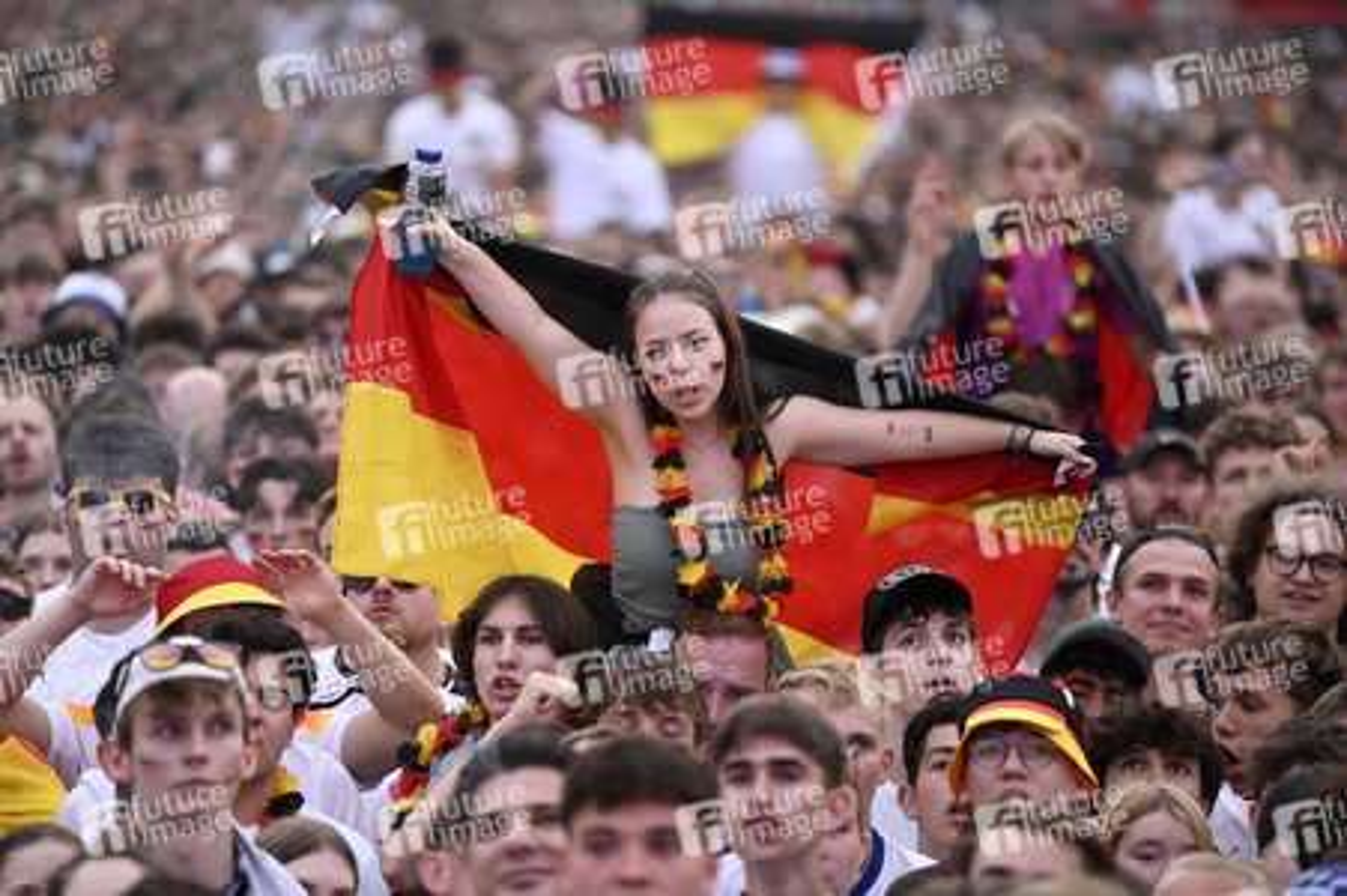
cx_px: 674
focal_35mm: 200
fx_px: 7478
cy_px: 448
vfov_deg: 6.9
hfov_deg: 10.3
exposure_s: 1/2000
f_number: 2.8
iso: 3200
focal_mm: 200
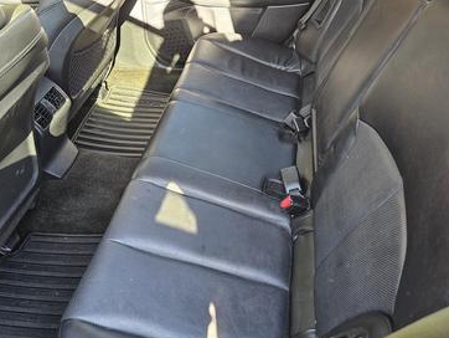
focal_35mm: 32
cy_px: 124
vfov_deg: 43.8
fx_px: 415
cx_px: 244
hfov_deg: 56.7
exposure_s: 1/120
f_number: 1.7
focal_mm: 6.3
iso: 640
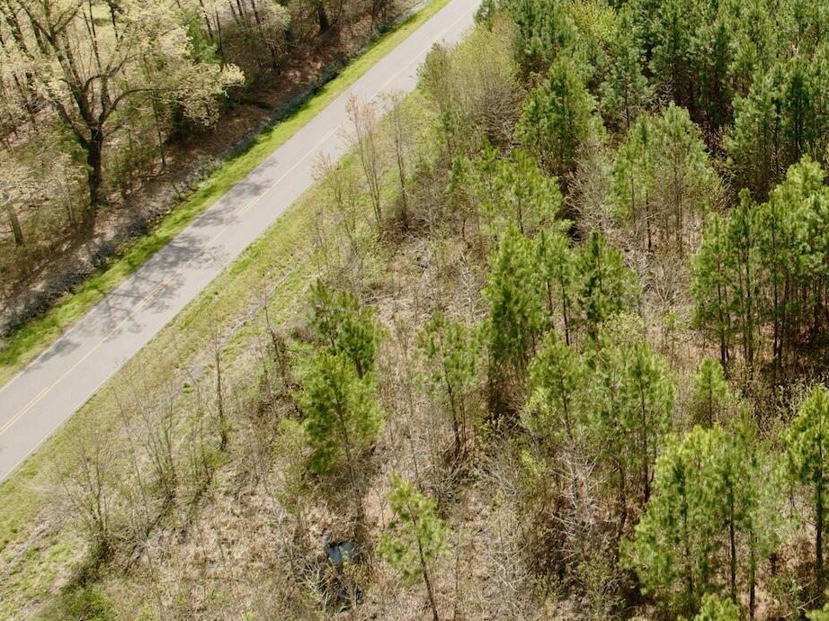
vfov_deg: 28.6
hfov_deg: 35.1
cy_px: 147
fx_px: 1196
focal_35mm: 50
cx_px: 805
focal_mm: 12.29
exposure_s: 1/2000
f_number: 2.8
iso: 230
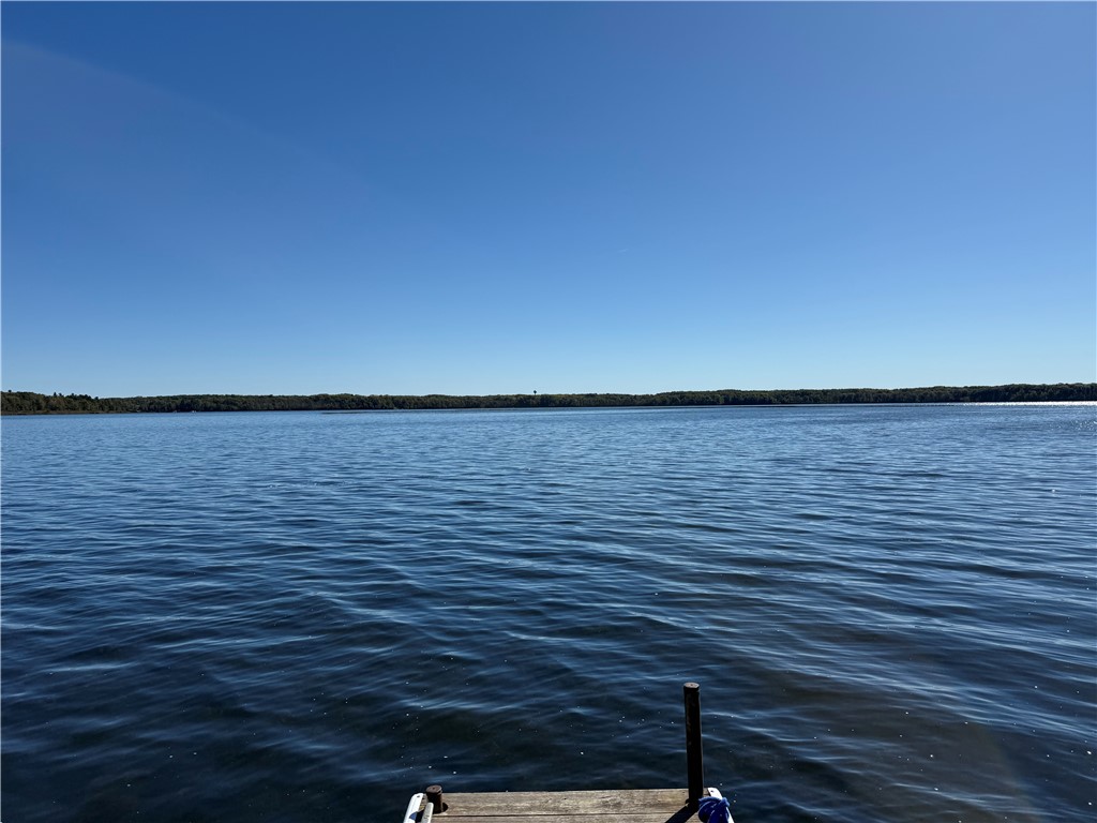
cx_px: 548
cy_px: 412
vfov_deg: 56.8
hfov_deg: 71.6
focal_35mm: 24
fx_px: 761
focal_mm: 6.76
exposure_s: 1/9091
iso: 80
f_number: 1.78
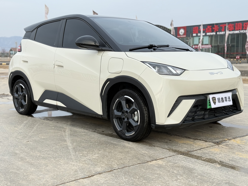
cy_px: 93
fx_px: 344
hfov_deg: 39.7
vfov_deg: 30.3
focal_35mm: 48
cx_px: 124
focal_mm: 6.76
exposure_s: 1/828
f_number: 1.78
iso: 64
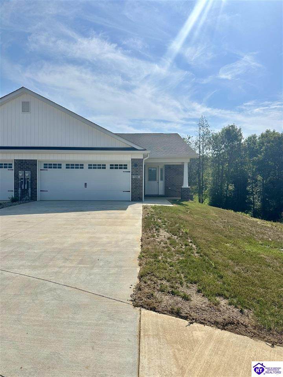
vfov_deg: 71.6
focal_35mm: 24
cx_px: 142
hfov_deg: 56.8
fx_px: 262
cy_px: 188
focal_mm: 6.86
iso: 80
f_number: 1.78
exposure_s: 1/15625
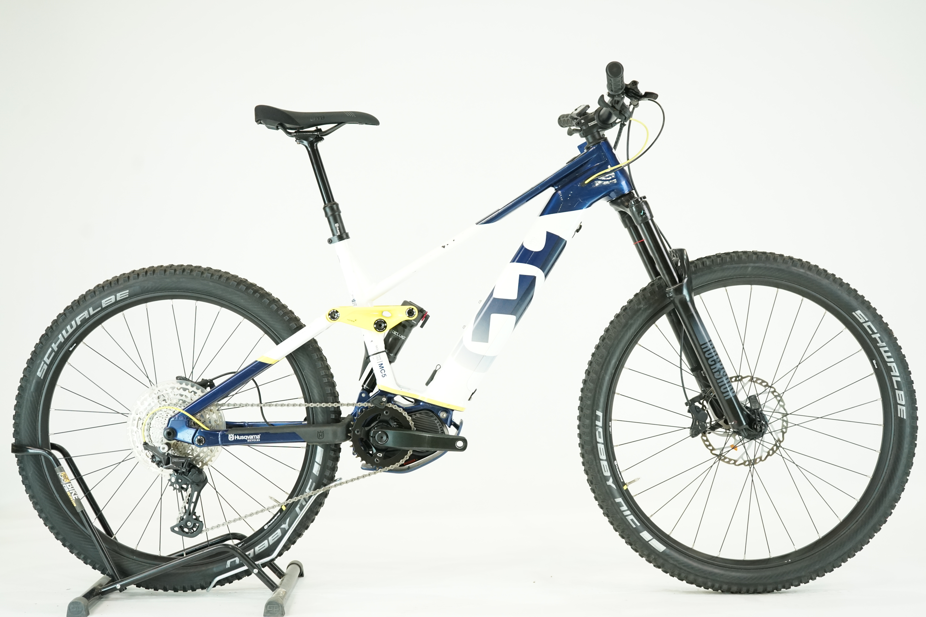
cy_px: 308
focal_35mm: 51
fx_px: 1312
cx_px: 463
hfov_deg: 38.9
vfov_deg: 26.5
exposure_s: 1/200
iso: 2000
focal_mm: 51
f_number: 5
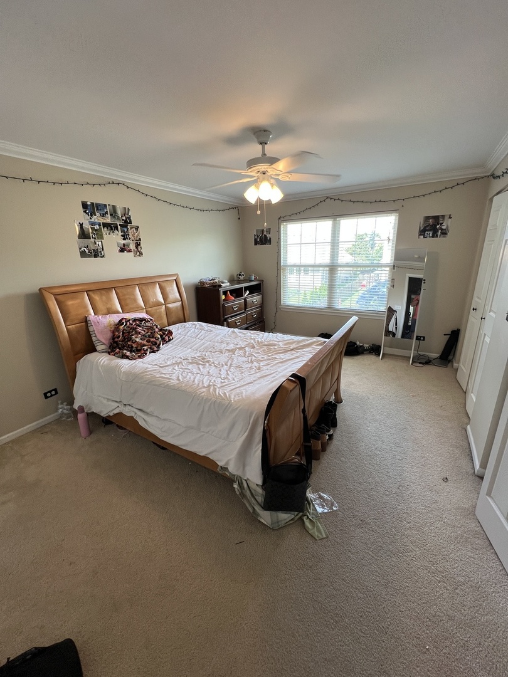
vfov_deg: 106.2
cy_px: 338
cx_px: 254
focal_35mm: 13
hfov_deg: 89.9
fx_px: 254
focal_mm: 1.57
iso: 125
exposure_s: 1/120
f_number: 1.8
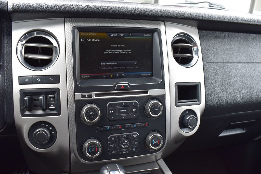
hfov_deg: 57.2
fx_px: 239
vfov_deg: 39.9
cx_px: 130
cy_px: 87
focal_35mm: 33
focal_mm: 22
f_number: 6.3
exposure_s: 1/20
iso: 400
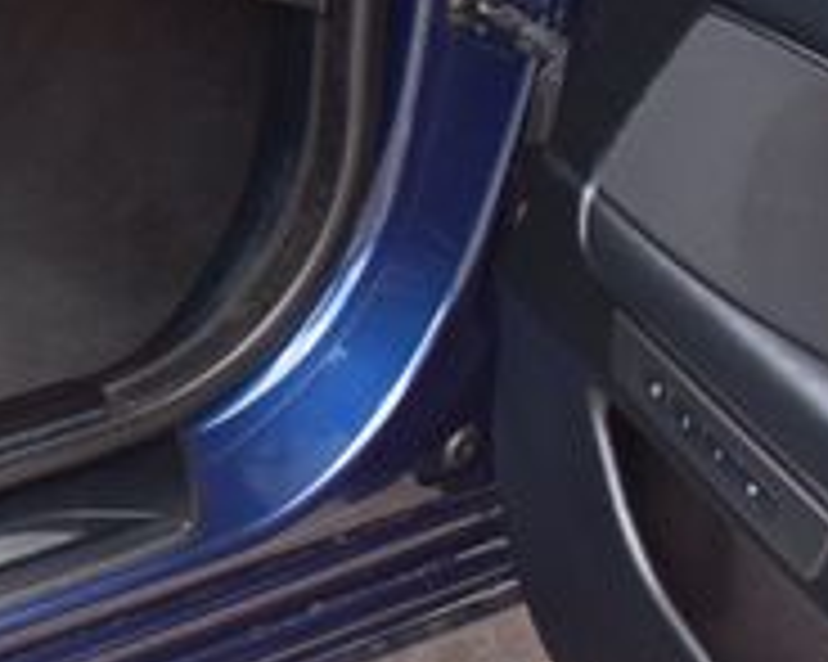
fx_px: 2514
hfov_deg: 17.2
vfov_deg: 14.6
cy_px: -72
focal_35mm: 103
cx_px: -333
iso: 720
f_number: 6.3
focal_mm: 21
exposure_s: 1/15
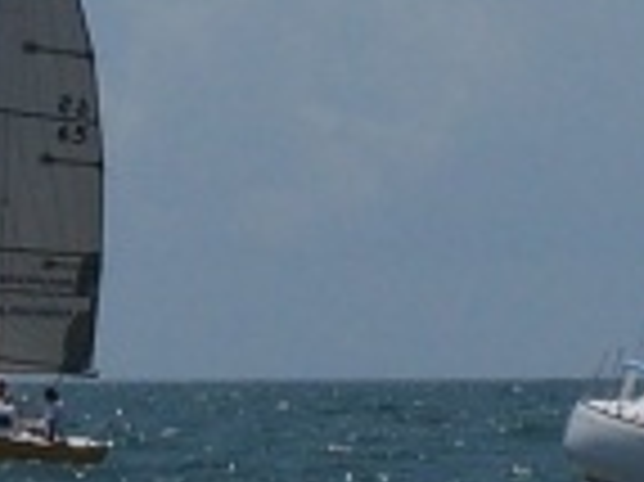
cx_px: 419
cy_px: -5
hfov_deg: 3.8
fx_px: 9796
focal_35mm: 527
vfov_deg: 2.8
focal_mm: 15.6
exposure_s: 1/1000
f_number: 6.3
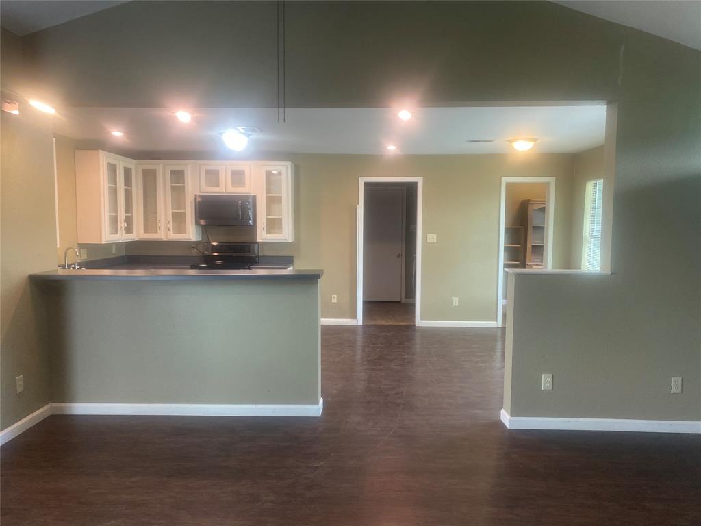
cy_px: 263
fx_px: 527
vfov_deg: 53.1
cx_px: 350
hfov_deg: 67.3
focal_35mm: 26
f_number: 1.8
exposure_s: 1/60
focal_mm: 4.25
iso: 160
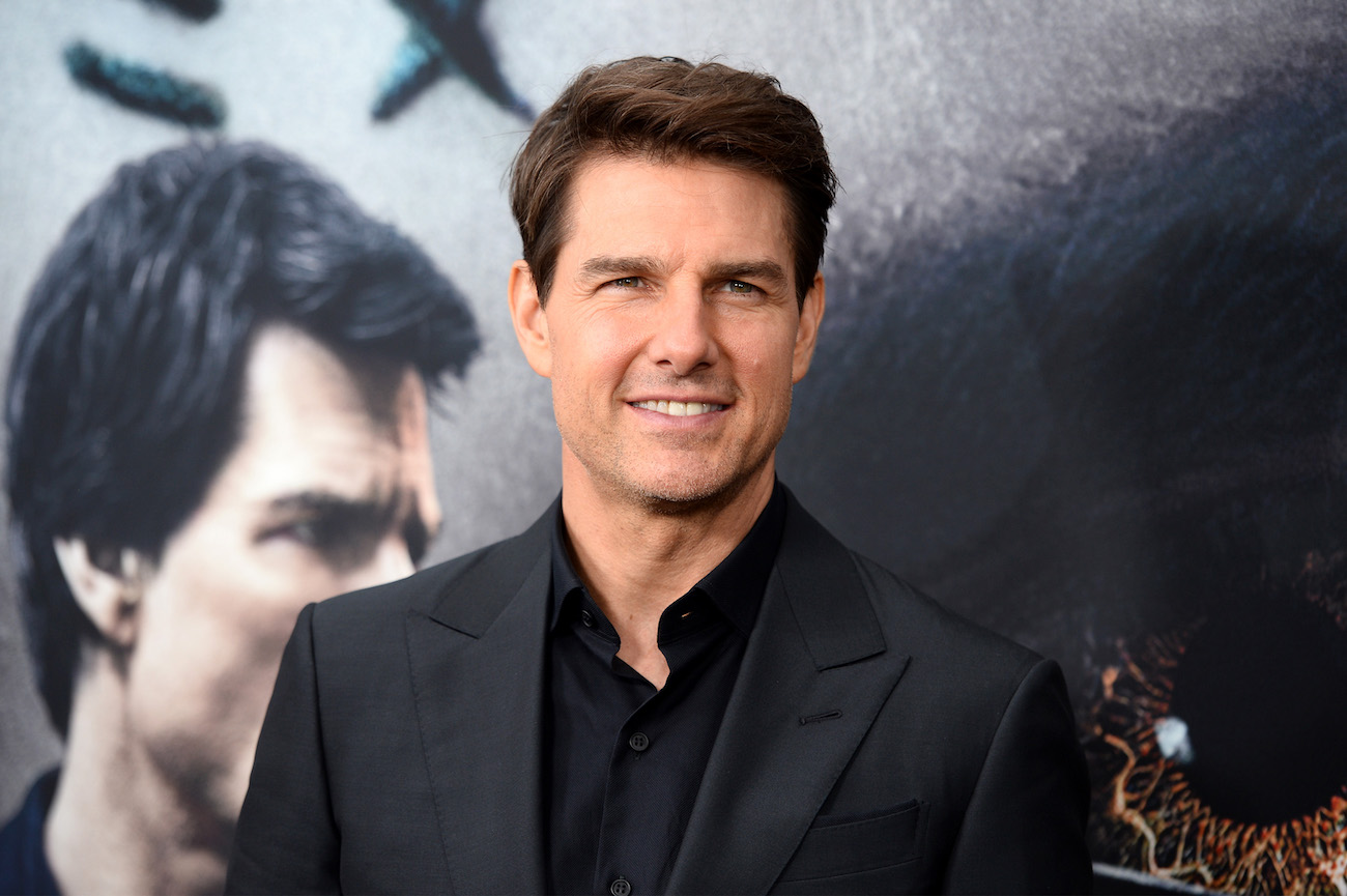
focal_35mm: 155
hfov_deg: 13.3
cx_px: 674
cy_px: 448
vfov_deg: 8.8
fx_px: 5796
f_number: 4
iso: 640
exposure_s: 1/320
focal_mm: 155
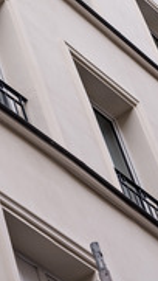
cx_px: -124
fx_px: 1160
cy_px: -155
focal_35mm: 156
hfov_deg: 7.6
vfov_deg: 13.0
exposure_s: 1/200
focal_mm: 45
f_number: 5.6
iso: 160
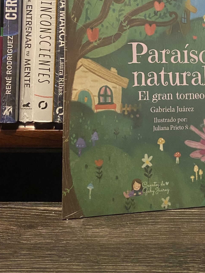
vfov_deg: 35.4
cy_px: 47
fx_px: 411
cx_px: 142
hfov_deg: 27.8
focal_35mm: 52
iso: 640
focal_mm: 4.25
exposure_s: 1/30
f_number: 1.8
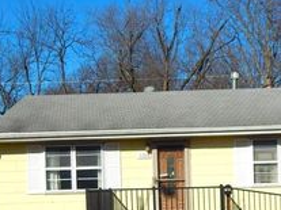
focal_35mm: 92
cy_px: 208
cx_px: 220
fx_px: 746
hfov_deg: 21.1
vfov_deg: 15.8
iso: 125
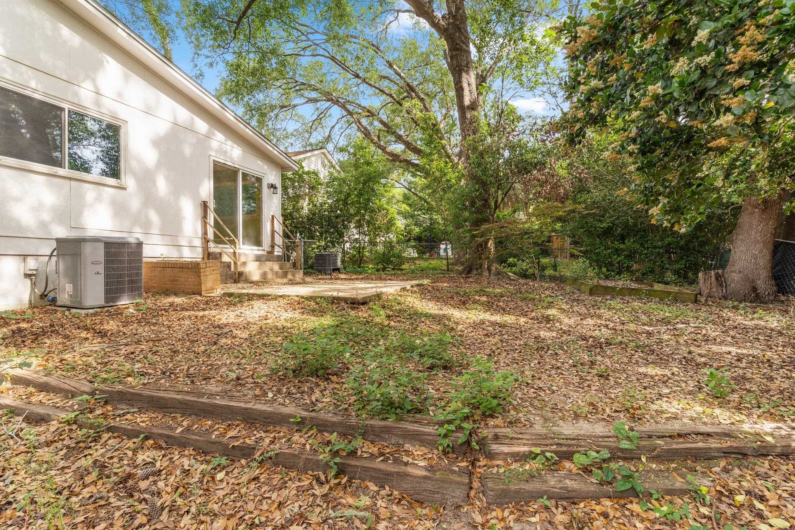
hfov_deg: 93.3
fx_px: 375
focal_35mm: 17
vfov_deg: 70.4
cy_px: 265
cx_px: 398
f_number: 9
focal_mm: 17
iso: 100
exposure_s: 1/2.5
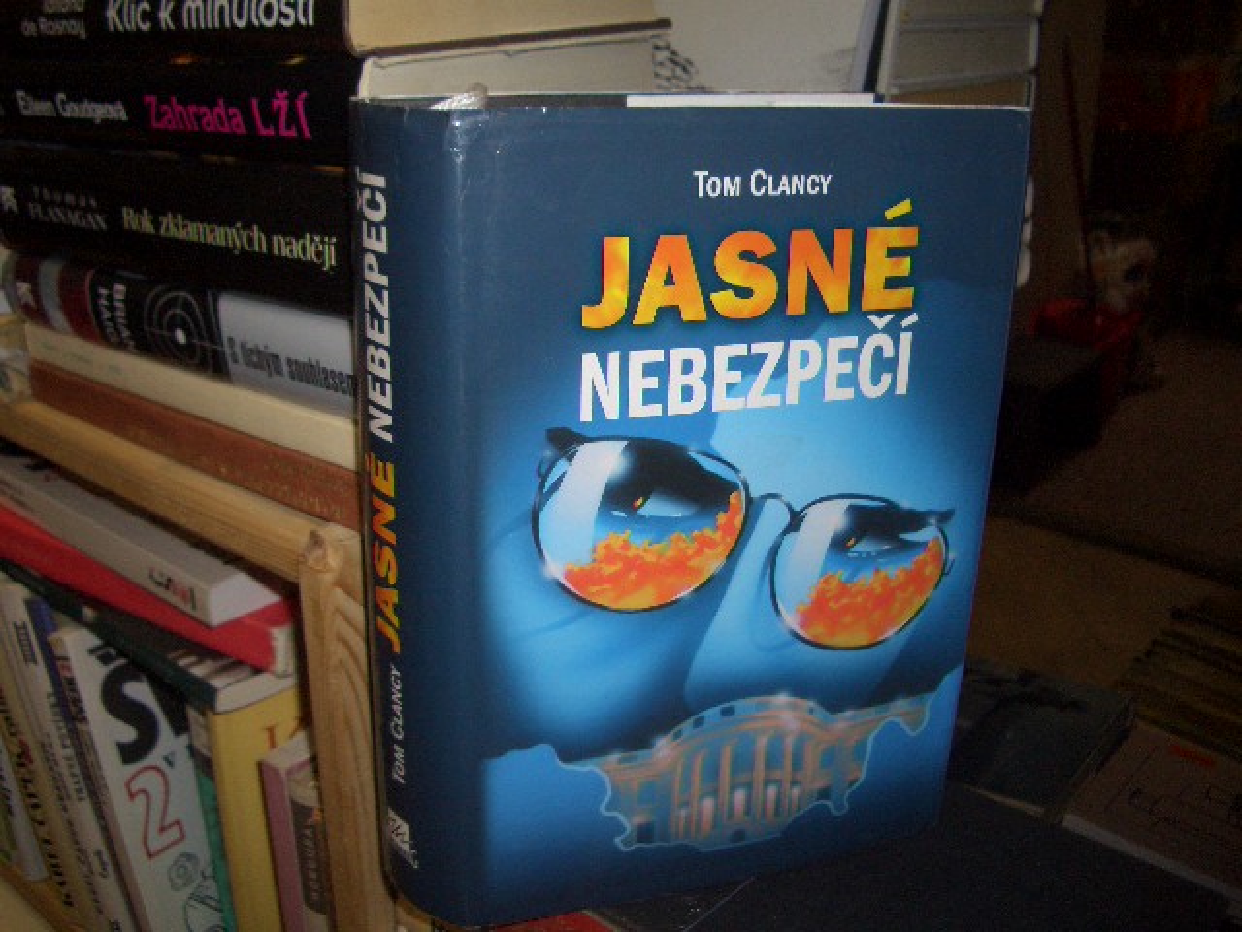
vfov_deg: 40.7
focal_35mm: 35
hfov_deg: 52.6
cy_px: 466
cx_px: 621
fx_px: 1256
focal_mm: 5.8
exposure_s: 1/60
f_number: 2.6
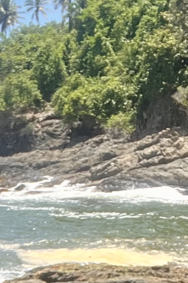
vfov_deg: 16.4
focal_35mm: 110
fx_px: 862
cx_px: -86
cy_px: 461
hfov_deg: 11.9
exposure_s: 1/264
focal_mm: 2.71
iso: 32
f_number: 2.2
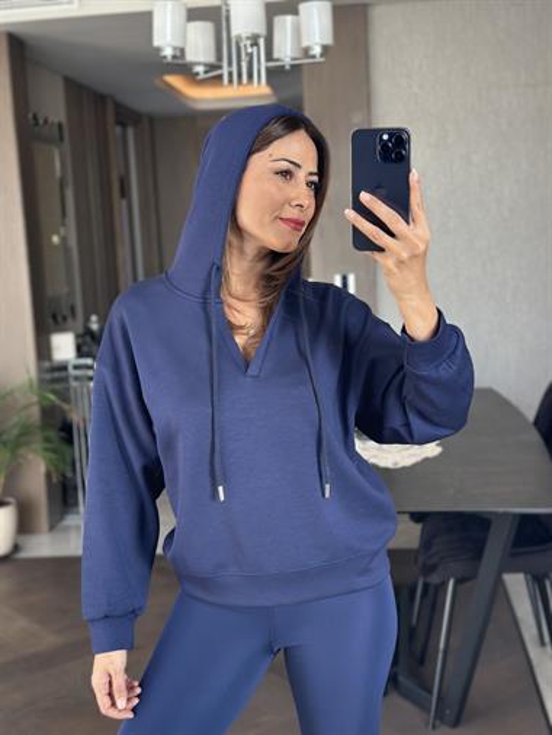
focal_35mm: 48
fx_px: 1020
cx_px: 276
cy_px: 368
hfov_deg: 30.3
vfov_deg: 39.6
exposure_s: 1/105
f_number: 1.78
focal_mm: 6.86
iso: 125
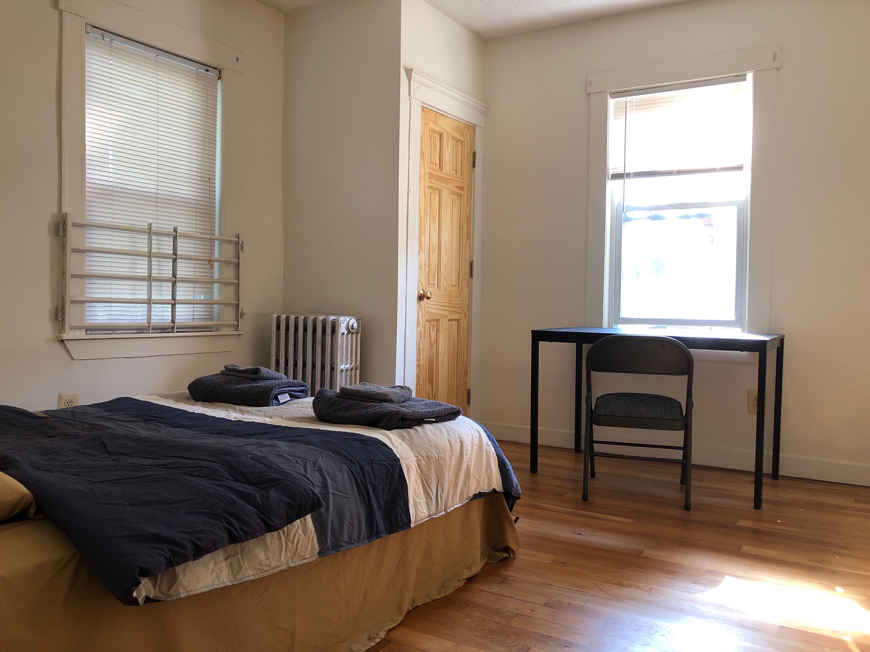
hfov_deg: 63.4
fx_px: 704
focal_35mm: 28
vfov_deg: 49.7
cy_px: 326
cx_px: 435
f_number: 1.8
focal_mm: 3.99
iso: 40
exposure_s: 1/24
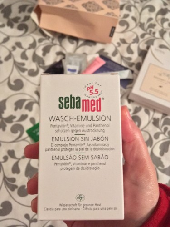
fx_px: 190
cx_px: 85
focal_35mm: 29
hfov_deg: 48.2
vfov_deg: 61.7
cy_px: 114
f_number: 2.2
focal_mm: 4.15
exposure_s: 1/17
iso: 320
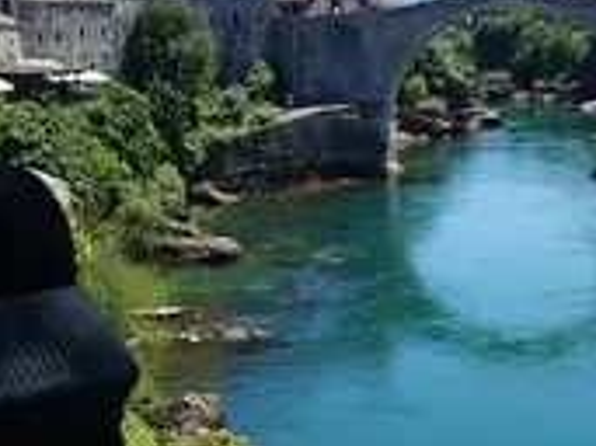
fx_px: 1394
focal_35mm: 81
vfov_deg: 18.1
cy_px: 136
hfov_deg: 23.3
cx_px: 572
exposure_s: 1/160
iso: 100
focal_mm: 24
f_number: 10
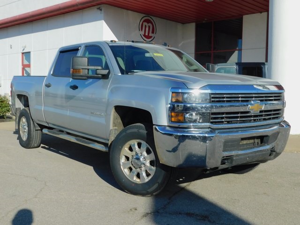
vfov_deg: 36.0
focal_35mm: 40
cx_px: 150
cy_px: 112
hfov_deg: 46.8
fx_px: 347
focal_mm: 7.1
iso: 125
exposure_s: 1/400
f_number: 7.2
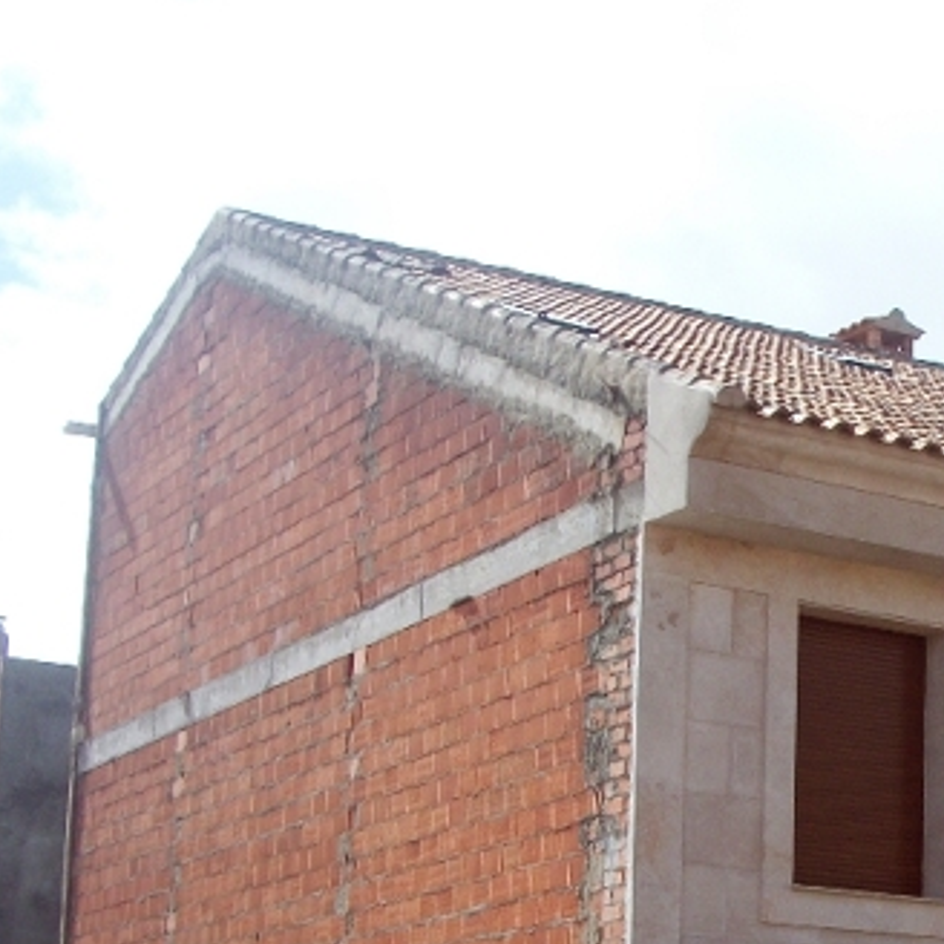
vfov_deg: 20.0
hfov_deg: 19.6
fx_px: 2623
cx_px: 1010
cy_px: 873
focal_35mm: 85
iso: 80
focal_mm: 6.3
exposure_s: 1/320
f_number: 5.6
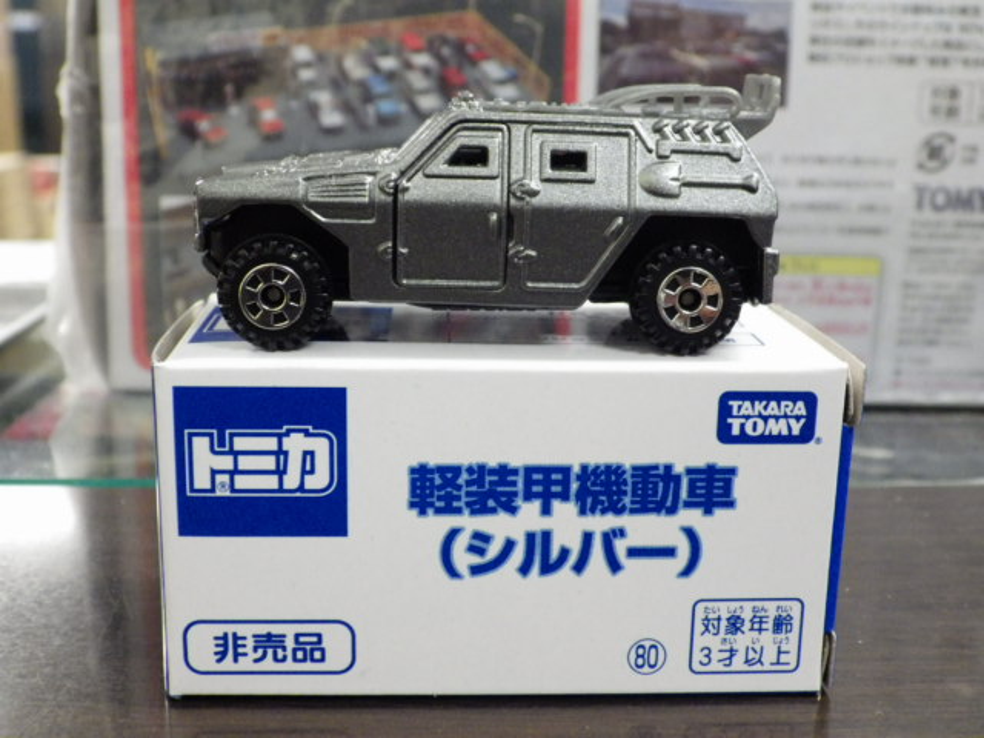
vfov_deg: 29.1
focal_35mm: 50
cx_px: 492
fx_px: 1421
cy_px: 369
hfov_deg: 38.2
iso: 800
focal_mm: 9
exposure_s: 1/25
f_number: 3.8
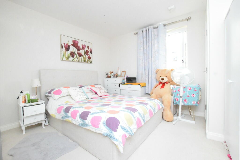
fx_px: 100
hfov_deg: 100.4
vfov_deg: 77.3
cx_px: 120
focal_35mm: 15
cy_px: 80
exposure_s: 1/30
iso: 12800
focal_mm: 10
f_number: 22
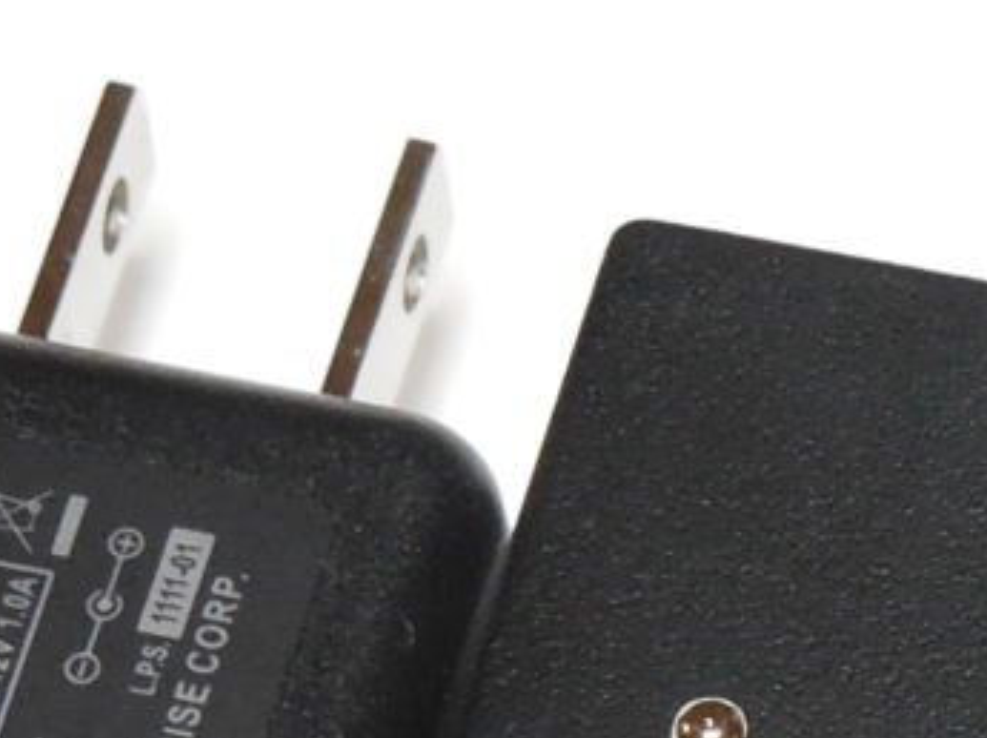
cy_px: 1127
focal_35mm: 442
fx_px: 12590
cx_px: 970
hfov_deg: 4.5
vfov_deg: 3.3
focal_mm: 21.5
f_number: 4.8
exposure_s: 1/13
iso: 800
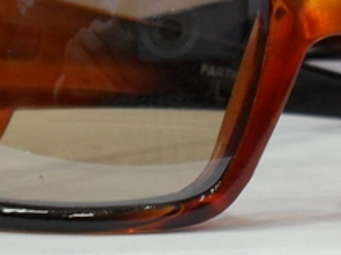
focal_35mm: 107
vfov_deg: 13.8
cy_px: 68
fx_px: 1053
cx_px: 226
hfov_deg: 18.3
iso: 100
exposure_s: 1/30
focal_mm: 6.3
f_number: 2.8
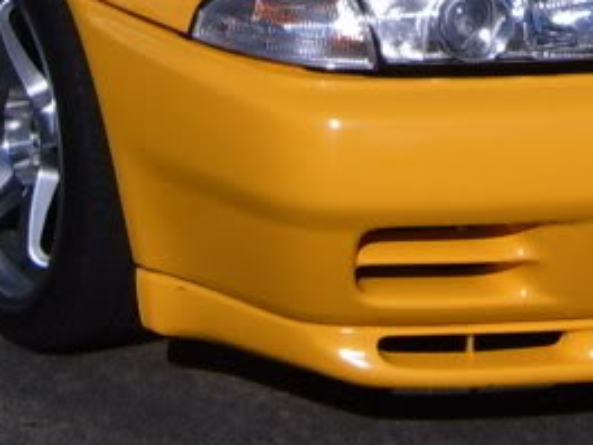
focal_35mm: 147
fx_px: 2519
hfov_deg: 13.4
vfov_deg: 9.8
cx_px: 450
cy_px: -192
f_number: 5.8
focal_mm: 5.8
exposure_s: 1/750
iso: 50
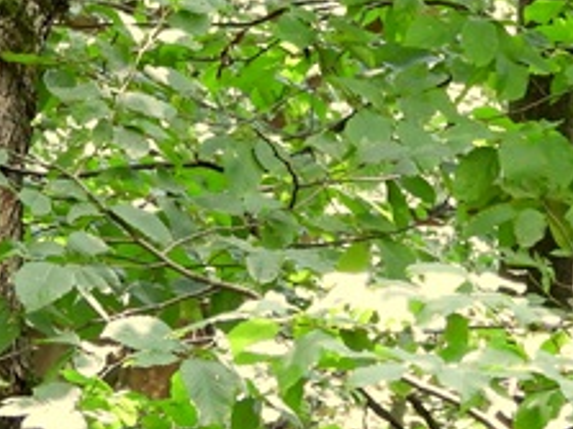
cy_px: -175
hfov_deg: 4.8
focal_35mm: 413
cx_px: 144
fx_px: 6833
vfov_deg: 3.6
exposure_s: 1/40
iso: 400
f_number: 4
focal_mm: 20.5
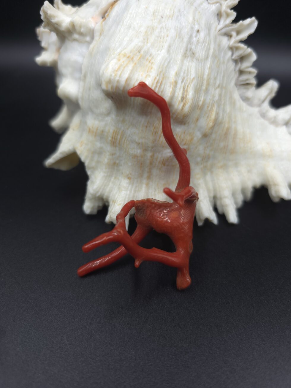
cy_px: 194
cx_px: 146
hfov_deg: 58.9
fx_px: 258
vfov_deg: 73.9
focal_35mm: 23
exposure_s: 1/50
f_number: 1.7
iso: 12
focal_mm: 6.3
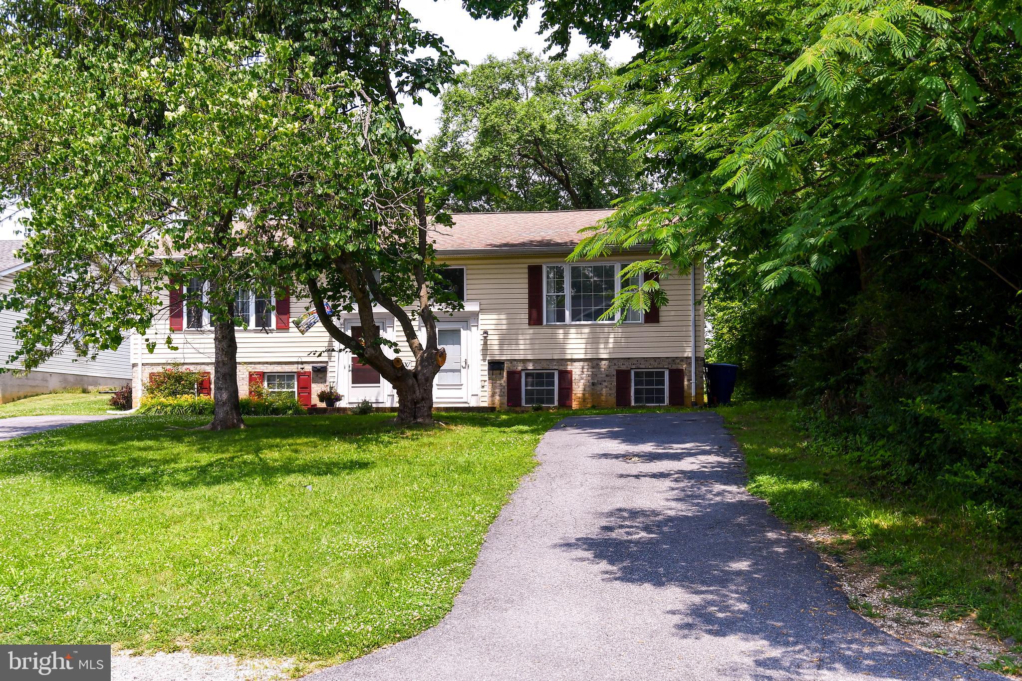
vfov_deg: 40.0
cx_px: 511
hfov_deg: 57.2
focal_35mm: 33
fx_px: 937
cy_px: 340
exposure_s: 1/250
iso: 125
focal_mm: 22
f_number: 8
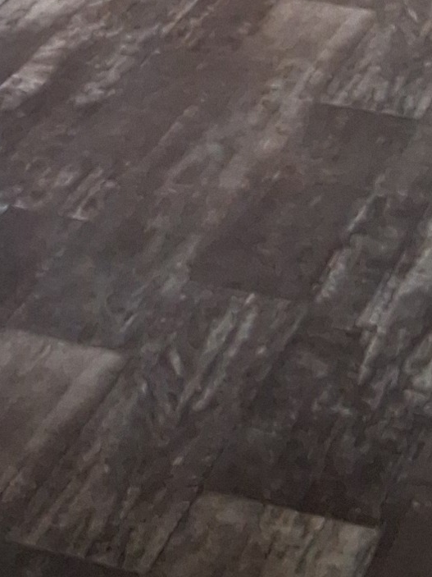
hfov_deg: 9.4
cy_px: -382
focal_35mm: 151
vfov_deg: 12.2
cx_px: -352
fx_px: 2513
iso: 400
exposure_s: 1/33
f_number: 1.8
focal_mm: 3.98
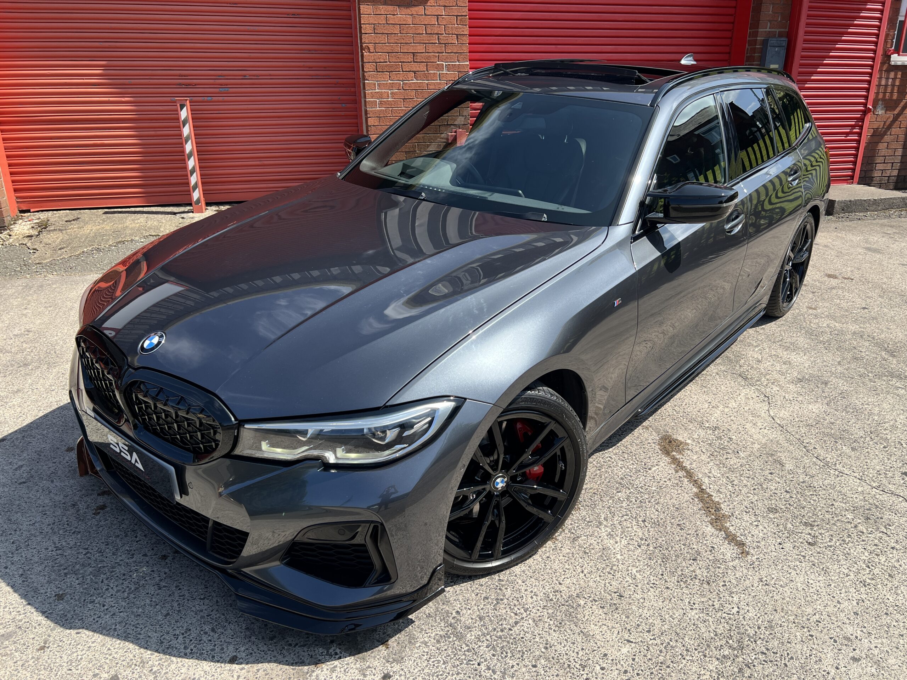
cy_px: 340
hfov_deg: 67.3
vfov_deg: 53.1
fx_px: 681
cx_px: 454
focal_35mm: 26
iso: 50
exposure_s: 1/2165
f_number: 1.5
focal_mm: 5.7
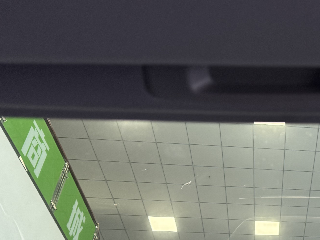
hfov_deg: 34.3
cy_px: 221
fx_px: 481
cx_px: 302
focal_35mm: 52
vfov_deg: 27.0
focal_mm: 6.76
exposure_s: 1/60
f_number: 1.78
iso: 320
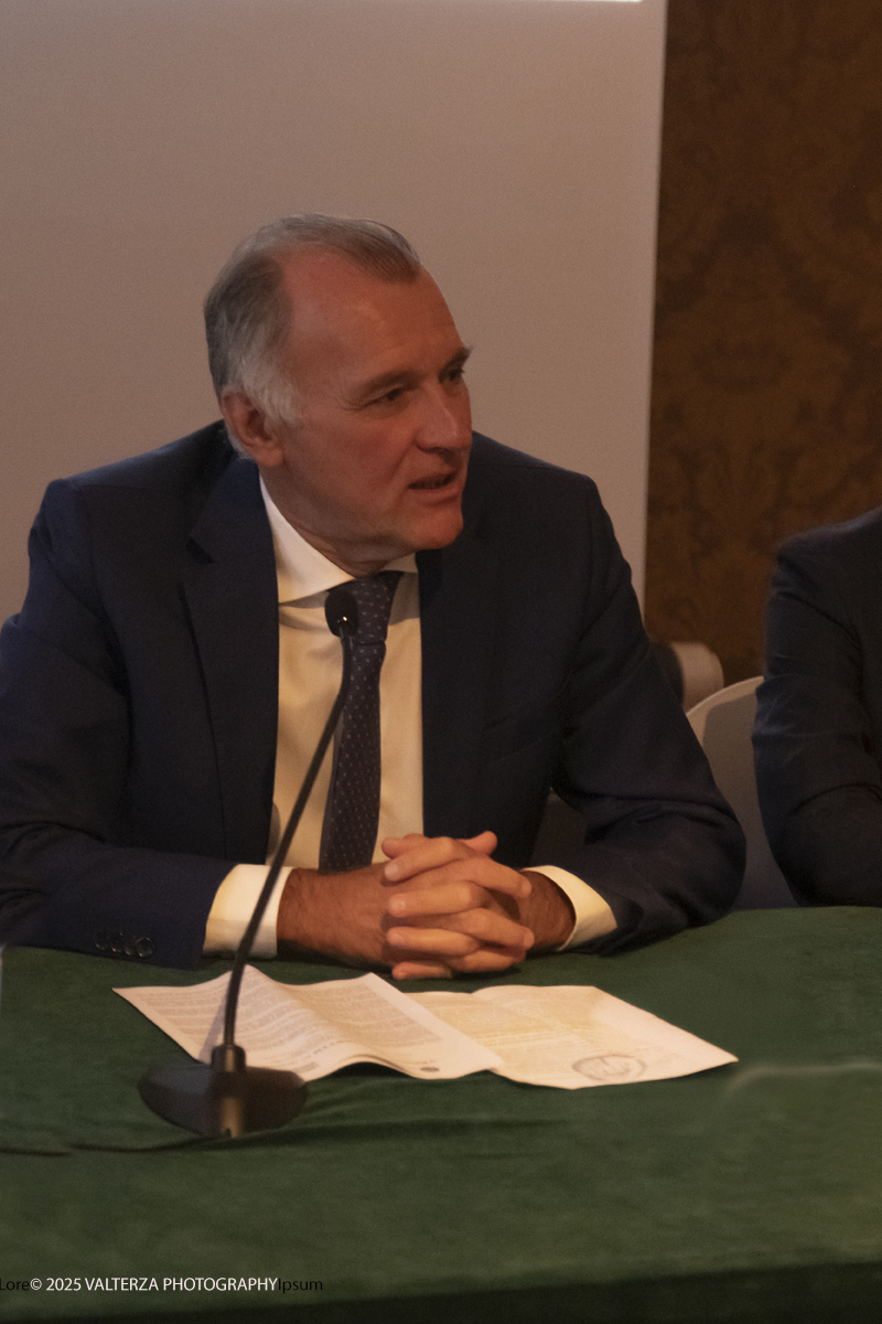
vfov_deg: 19.5
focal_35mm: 105
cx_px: 441
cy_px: 662
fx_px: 3858
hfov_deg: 13.0
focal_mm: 69.8
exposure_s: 1/125
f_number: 4
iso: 6400
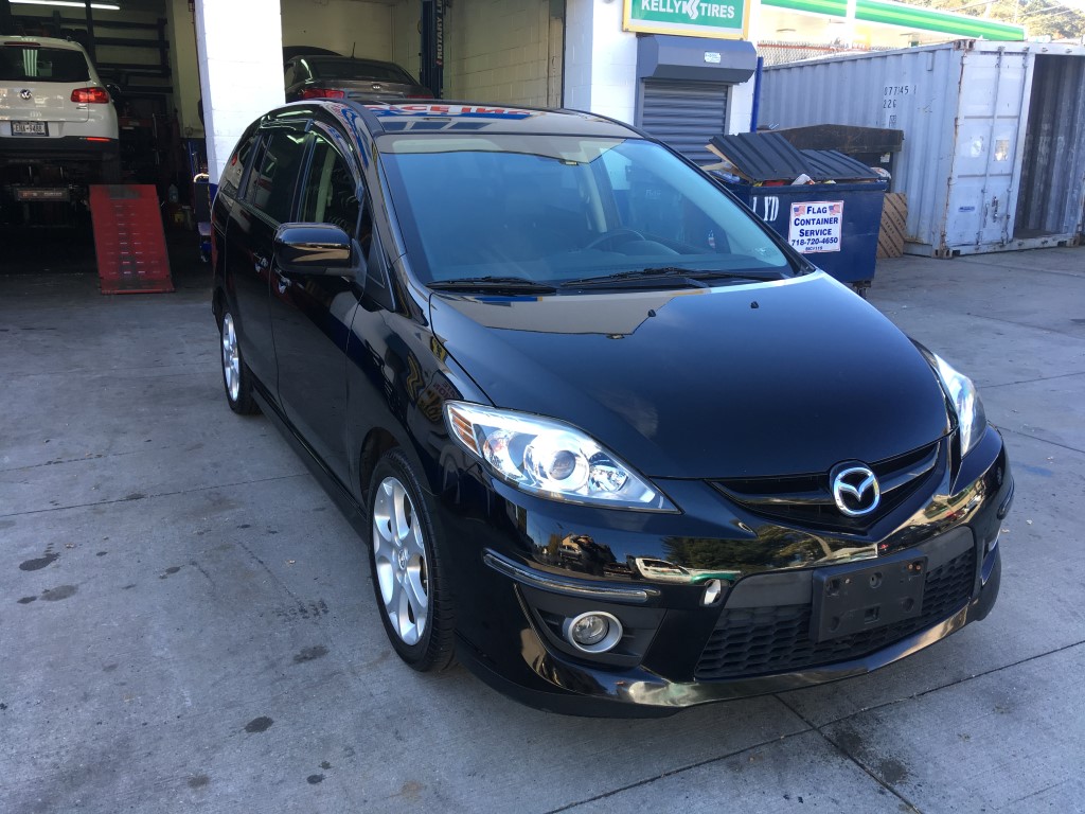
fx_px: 909
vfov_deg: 48.2
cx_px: 542
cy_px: 407
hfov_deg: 61.7
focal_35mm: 29
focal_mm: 4.15
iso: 32
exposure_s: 1/120
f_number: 2.2
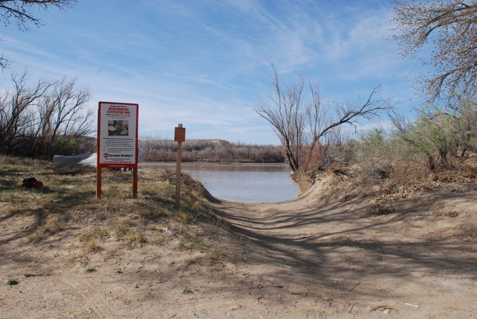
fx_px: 398
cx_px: 238
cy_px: 160
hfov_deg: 61.9
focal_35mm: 30
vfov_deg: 43.7
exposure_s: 1/160
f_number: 9
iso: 100
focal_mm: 20
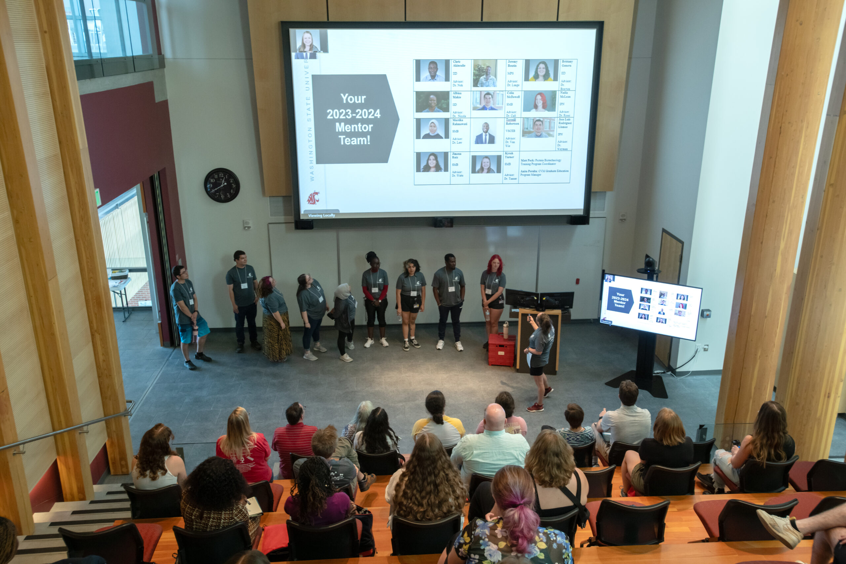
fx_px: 705
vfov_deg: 43.6
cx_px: 423
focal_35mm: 30
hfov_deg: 61.9
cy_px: 282
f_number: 9
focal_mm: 30
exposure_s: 1/40
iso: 1600
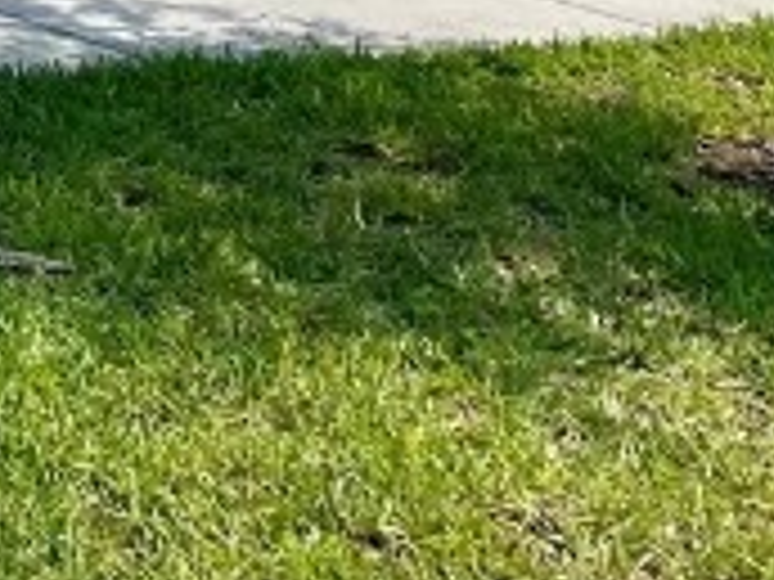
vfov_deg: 8.9
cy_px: -701
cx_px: -1179
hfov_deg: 10.6
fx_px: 3466
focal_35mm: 155
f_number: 1.6
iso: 32
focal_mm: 4.2
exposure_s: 1/4651
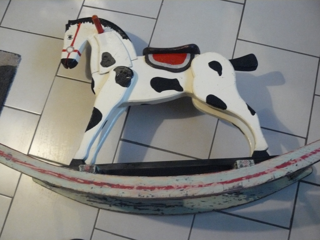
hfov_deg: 51.4
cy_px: 120
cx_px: 160
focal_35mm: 36
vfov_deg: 39.7
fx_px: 333
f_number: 2.8
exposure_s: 1/10
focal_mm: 6
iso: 400
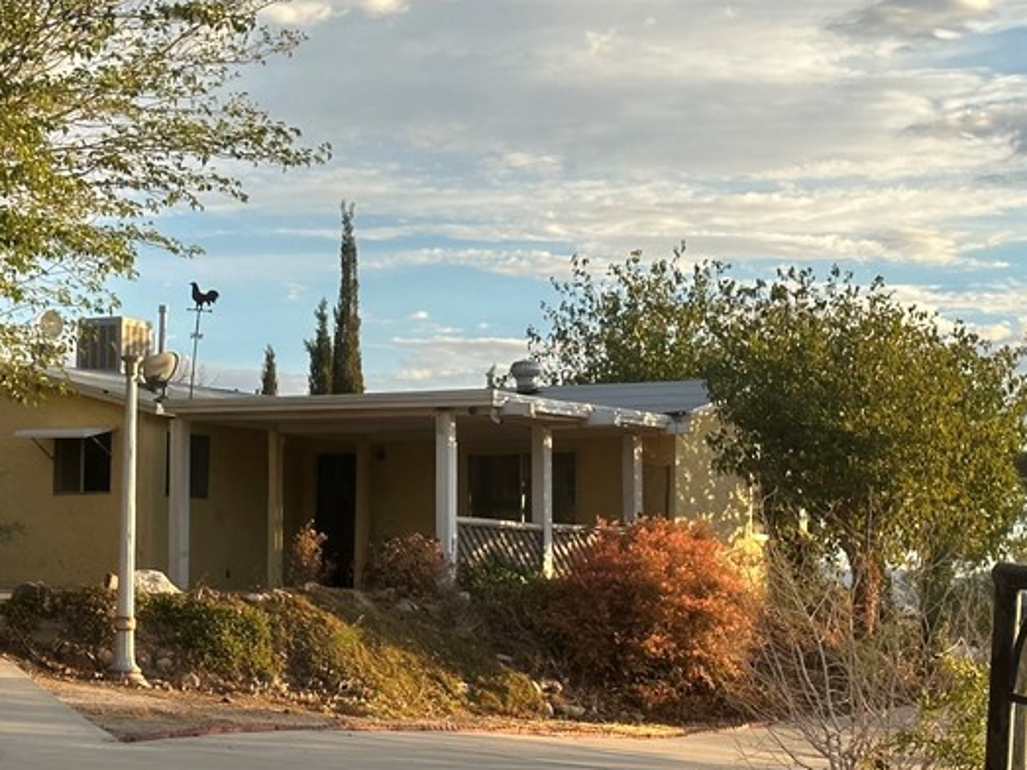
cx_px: 316
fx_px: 2788
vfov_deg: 15.7
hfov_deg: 20.8
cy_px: 466
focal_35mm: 94
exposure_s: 1/1323
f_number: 1.78
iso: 64
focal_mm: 6.86
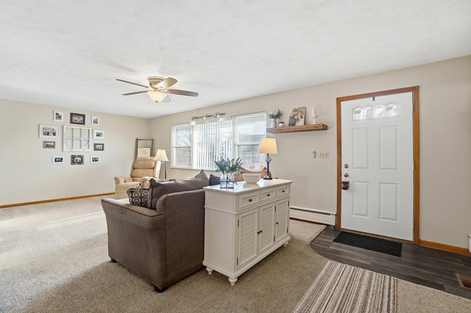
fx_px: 196
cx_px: 236
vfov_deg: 77.2
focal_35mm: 15
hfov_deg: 100.5
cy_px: 156
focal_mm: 10
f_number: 4
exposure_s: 1/400
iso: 100
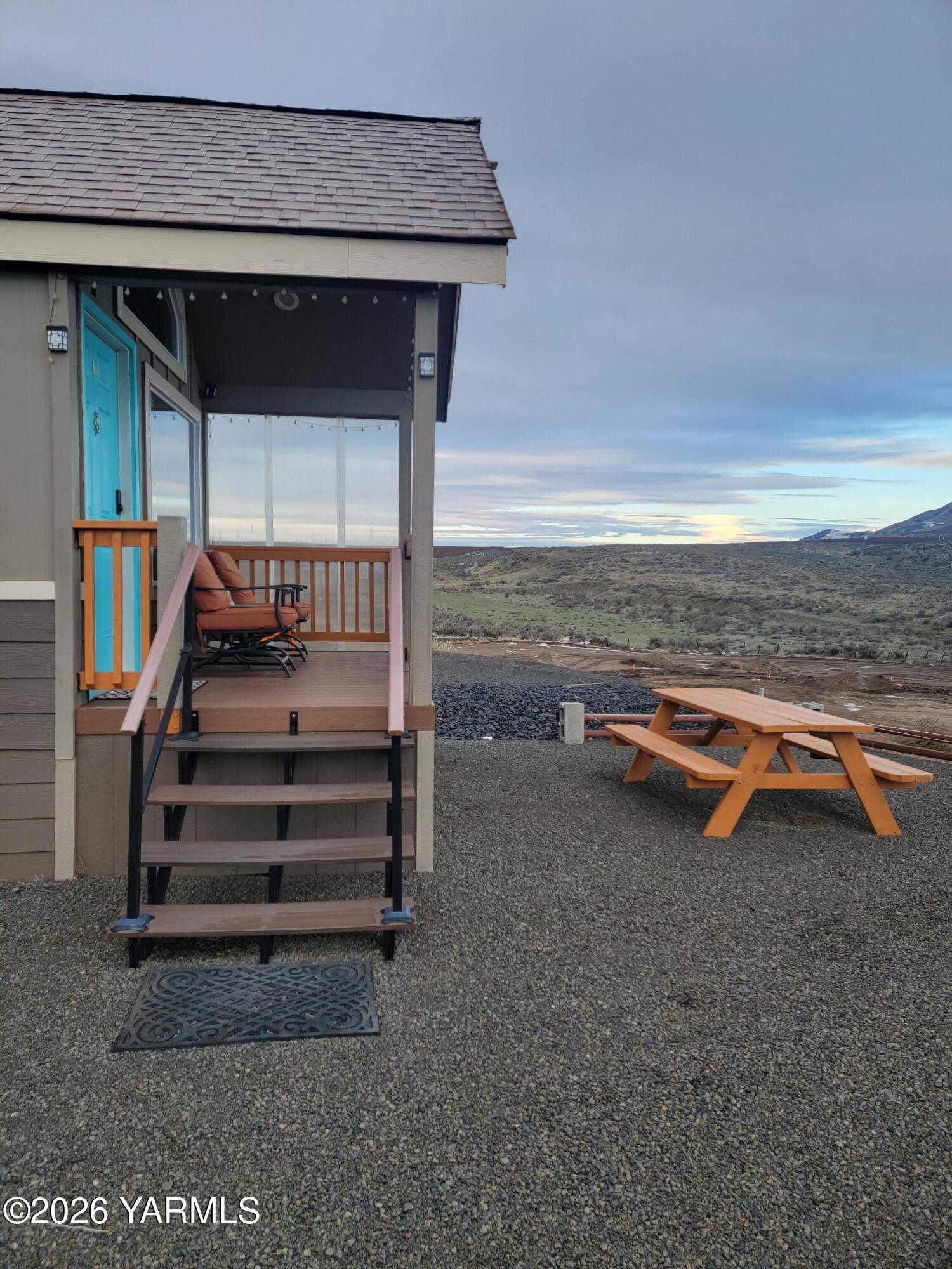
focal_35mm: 24
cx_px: 476
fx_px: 880
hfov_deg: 56.8
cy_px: 634
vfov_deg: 71.6
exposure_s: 1/120
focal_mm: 6.7
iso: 25
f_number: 1.8
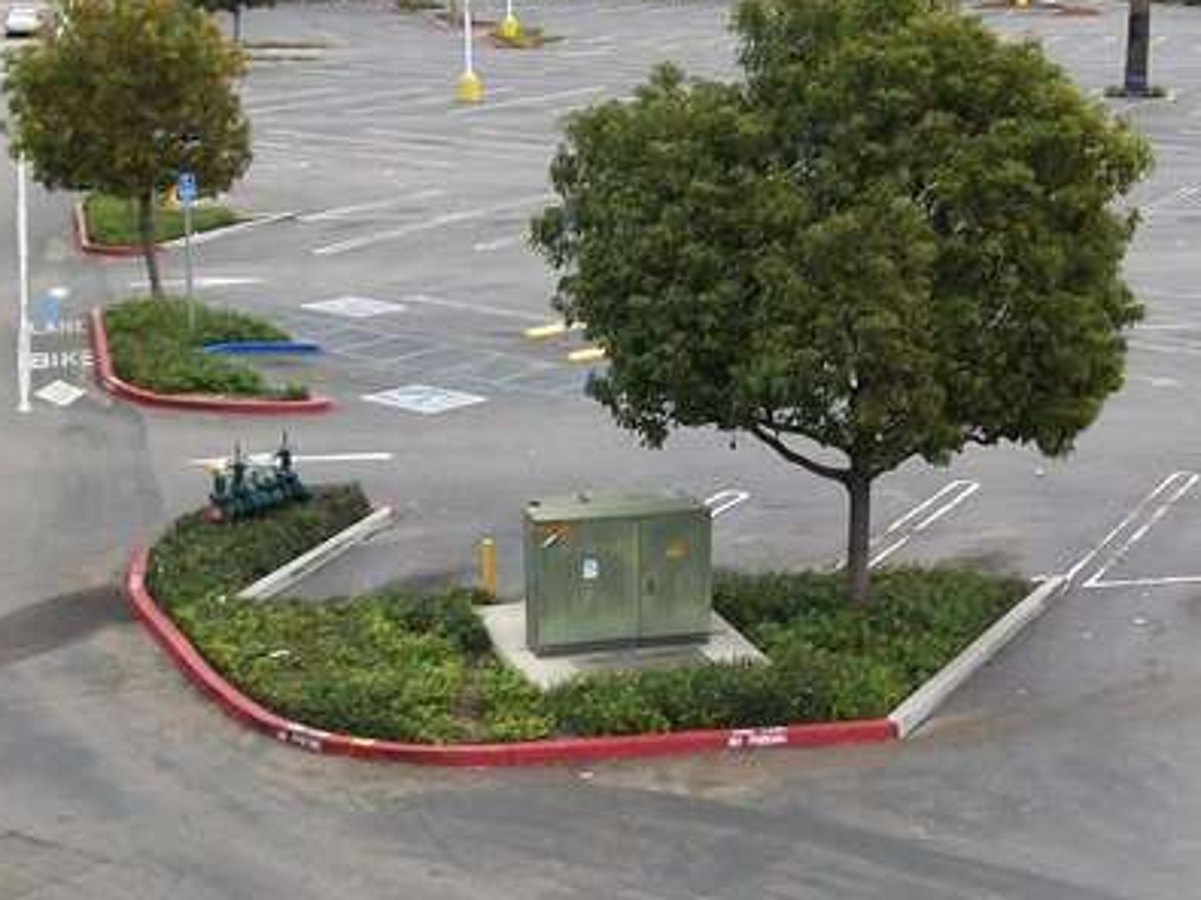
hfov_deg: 26.7
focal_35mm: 73
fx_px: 2532
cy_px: 511
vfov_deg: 20.1
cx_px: 642
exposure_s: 1/50
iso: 160
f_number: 2.7
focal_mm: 6
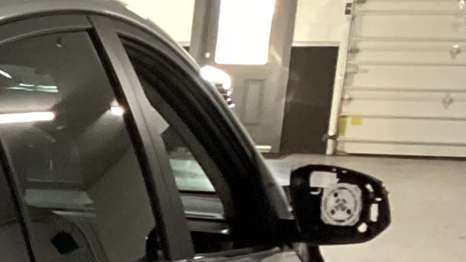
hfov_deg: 13.1
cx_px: -496
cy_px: 565
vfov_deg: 8.2
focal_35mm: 140
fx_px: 1730
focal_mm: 3.3
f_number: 2.4
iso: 250
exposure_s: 1/60
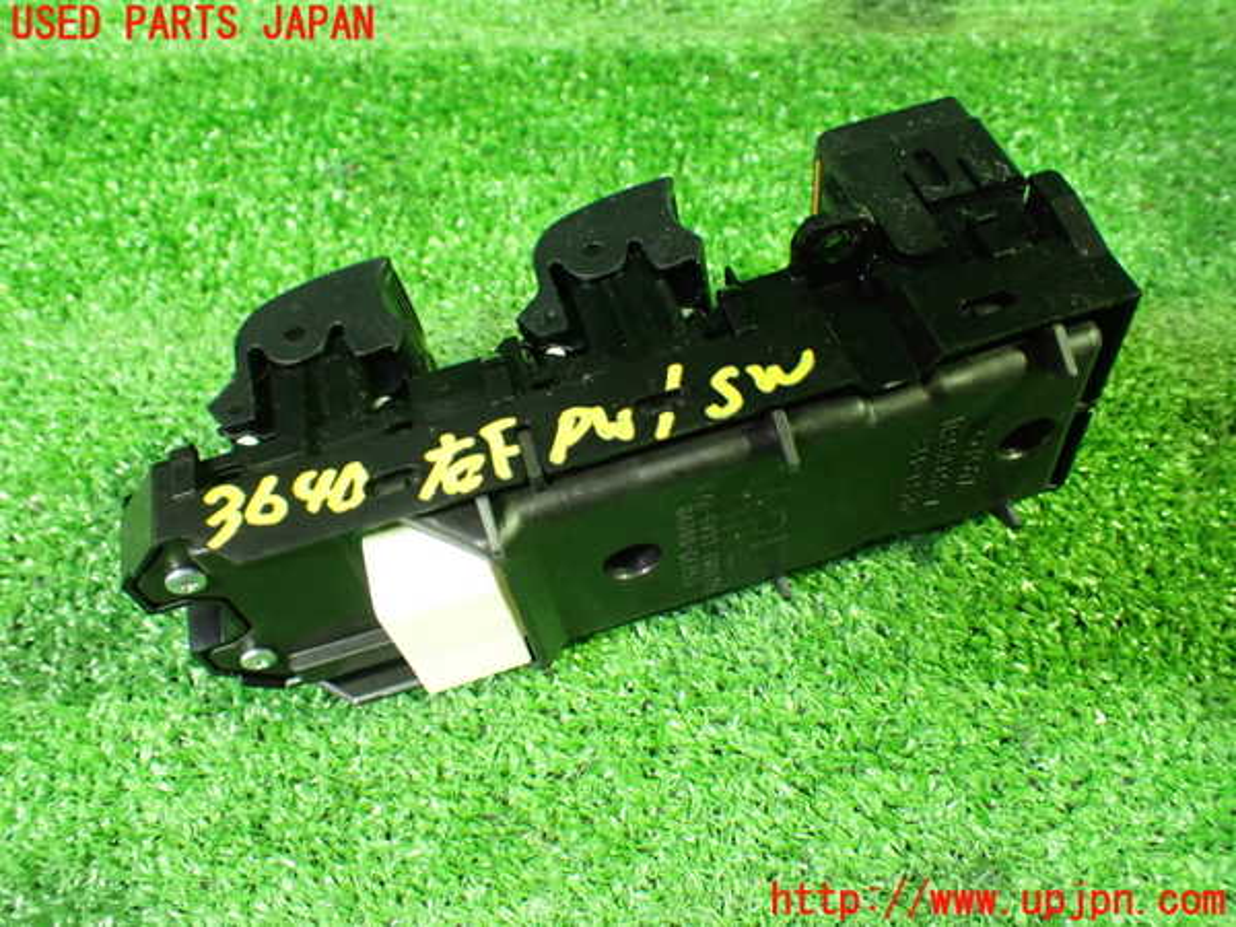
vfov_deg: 46.8
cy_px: 464
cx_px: 618
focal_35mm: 30
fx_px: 1071
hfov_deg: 60.0
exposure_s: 1/30
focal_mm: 5.4
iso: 1000
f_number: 2.3
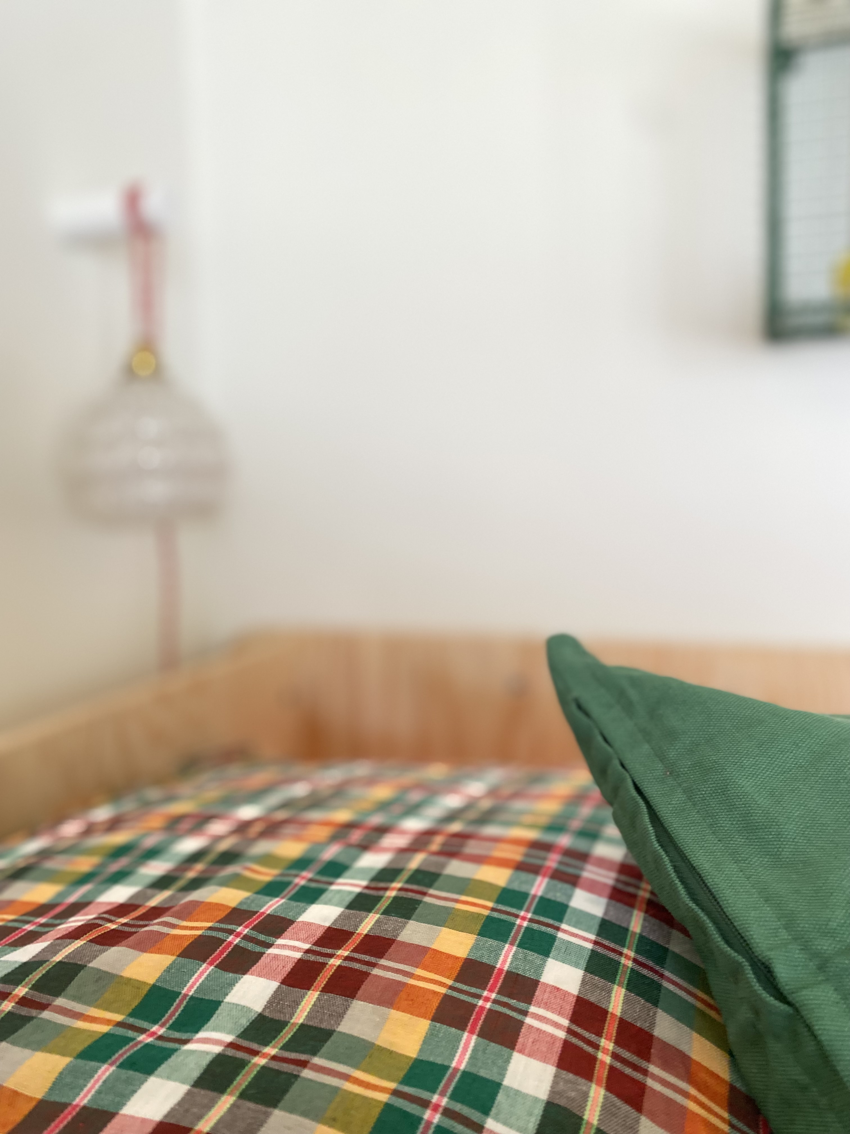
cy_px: 567
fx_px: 851
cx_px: 425
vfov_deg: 67.3
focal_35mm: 26
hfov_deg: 53.1
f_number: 1.8
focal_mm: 4.25
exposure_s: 1/60
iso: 400
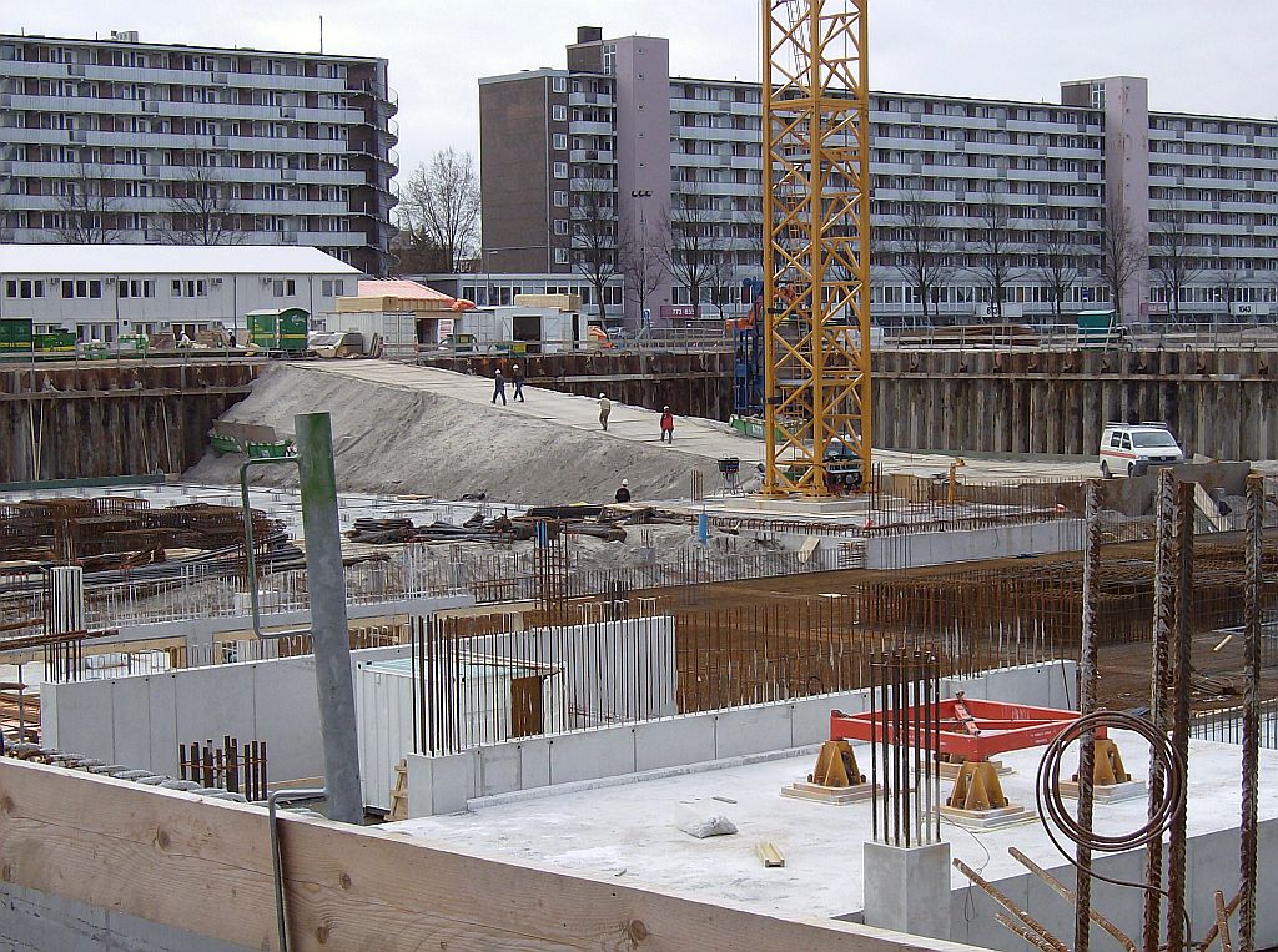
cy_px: 476
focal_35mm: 70
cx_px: 639
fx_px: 2578
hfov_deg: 27.8
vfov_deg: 20.9
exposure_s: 1/293
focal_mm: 11.6
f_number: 6.2
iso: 100
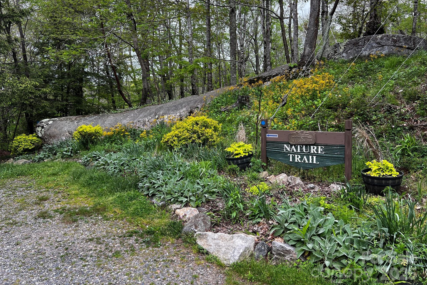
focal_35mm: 28
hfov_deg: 65.5
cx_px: 212
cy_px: 126
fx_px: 332
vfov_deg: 46.3
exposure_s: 1/256
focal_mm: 5.7
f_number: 1.5
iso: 50
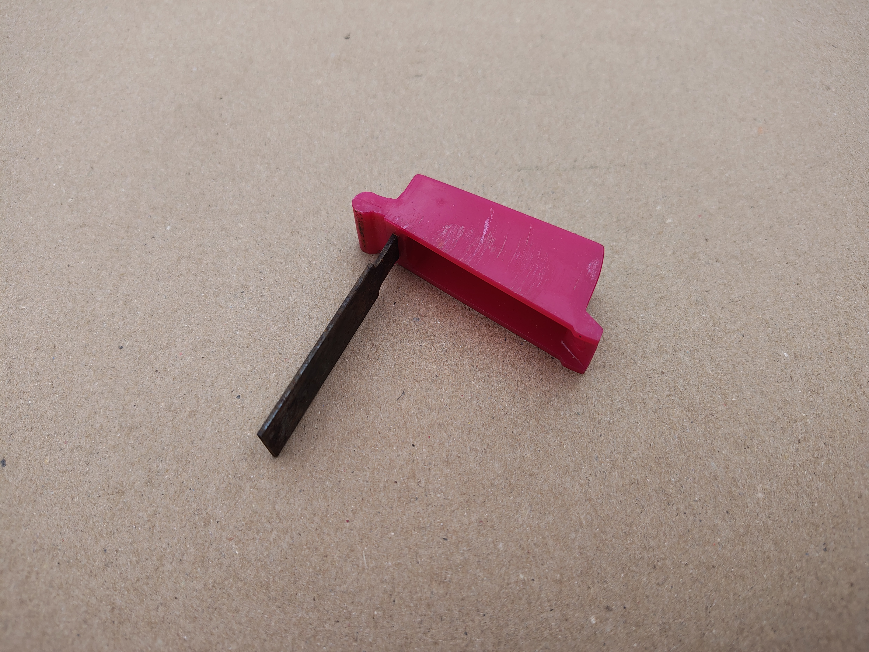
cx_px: 434
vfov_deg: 56.8
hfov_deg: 71.6
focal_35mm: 24
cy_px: 326
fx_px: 602
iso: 100
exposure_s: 1/607
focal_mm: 5.56
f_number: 1.8
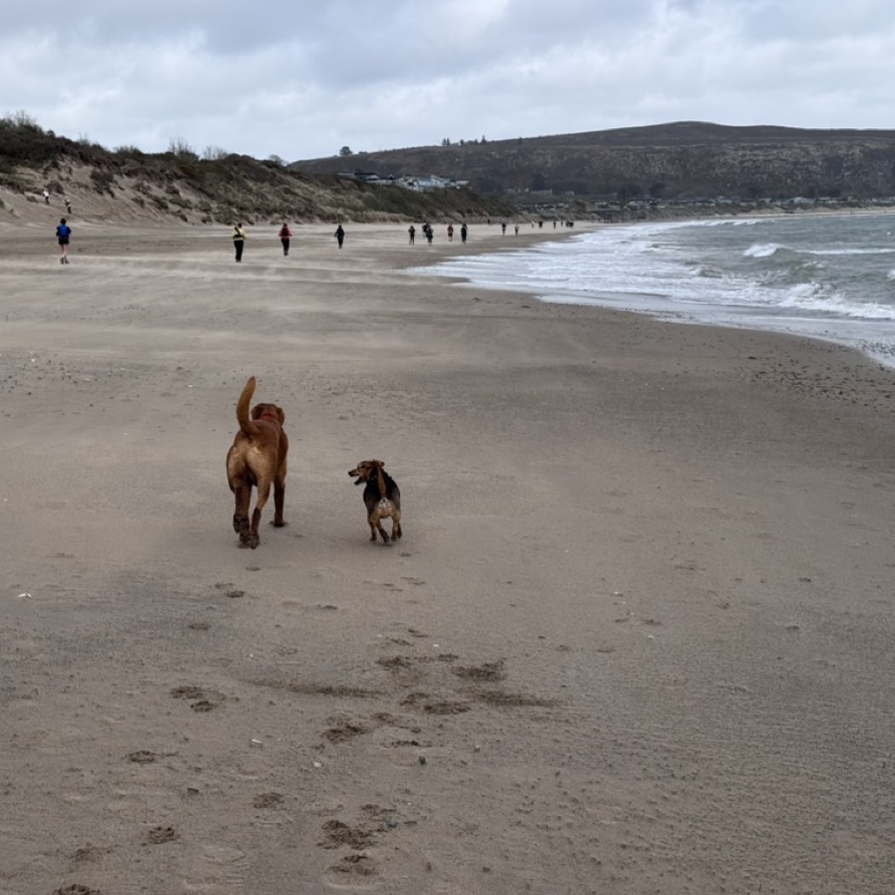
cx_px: 324
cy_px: 447
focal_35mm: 57
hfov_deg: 29.9
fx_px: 1667
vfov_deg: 30.0
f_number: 1.78
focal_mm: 6.76
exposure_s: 1/3610
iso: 64
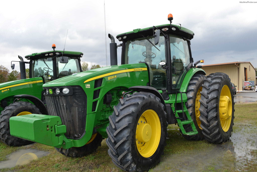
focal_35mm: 30
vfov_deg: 43.6
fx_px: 214
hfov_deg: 61.9
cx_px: 128
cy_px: 86
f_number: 7.1
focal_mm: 20
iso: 100
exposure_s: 1/200
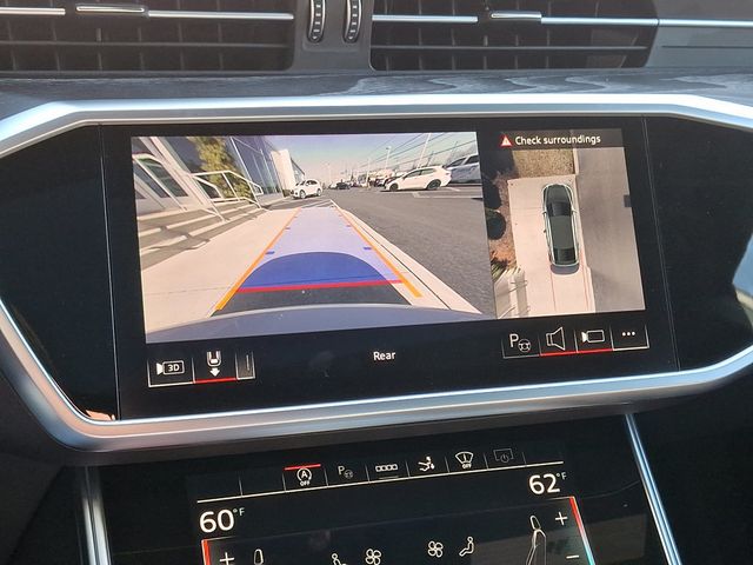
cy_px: 282
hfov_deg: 69.4
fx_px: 544
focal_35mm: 25
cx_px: 376
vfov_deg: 54.9
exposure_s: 1/120
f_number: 1.8
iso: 44
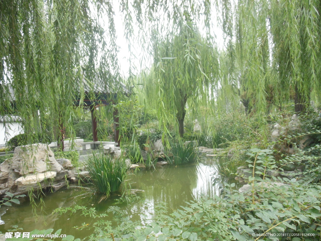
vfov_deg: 54.9
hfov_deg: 69.4
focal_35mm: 25
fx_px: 232
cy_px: 120
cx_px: 160
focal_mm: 4.5
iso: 200
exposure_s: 1/250
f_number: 3.2
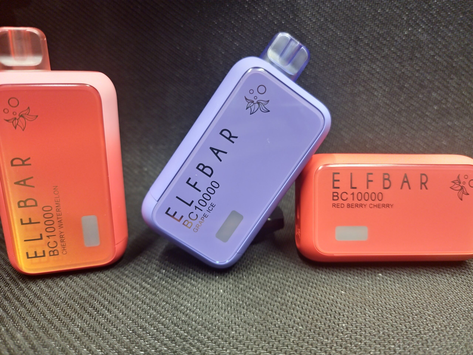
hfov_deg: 73.9
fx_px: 314
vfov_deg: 58.9
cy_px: 178
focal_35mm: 23
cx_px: 236
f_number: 1.8
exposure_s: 1/100
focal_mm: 6.4
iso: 400
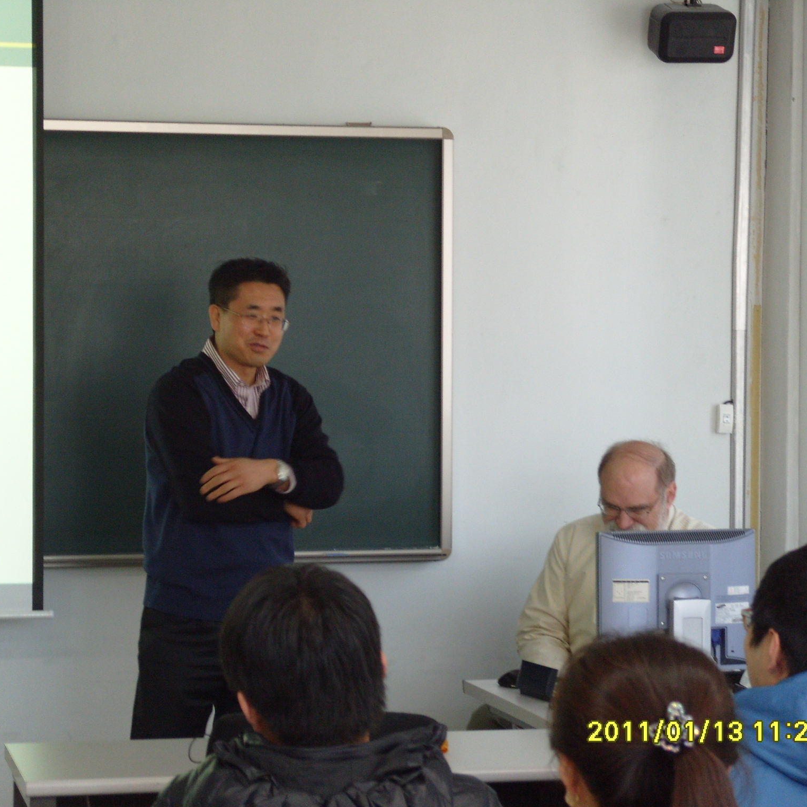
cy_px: 404
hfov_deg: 17.2
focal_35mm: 101
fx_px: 2664
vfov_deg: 17.2
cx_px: 350
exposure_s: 1/45
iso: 200
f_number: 3.4
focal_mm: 18.9
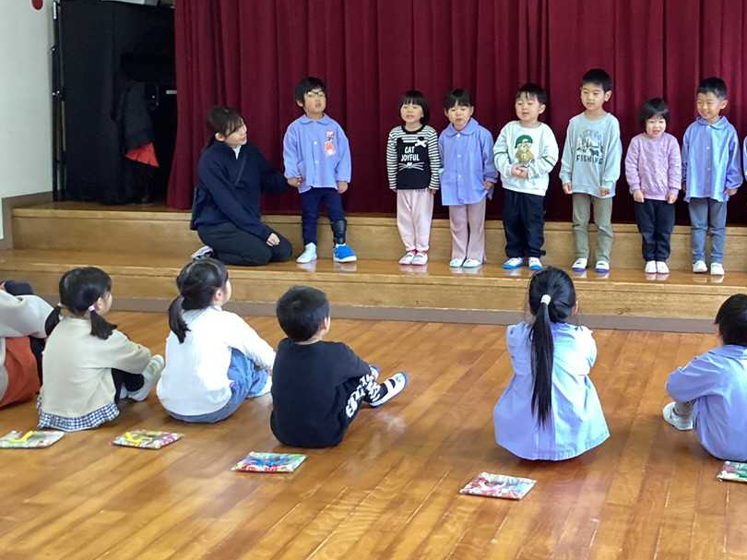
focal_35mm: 49
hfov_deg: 37.9
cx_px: 561
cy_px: 205
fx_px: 1057
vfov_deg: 29.5
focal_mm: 3.3
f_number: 2.4
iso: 160
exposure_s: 1/50
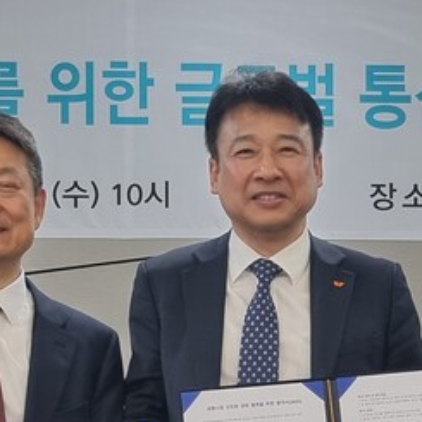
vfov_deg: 19.0
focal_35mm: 90
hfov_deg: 19.3
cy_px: 369
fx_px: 1241
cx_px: 162
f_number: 1.8
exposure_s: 1/60
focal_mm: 5.4
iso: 250
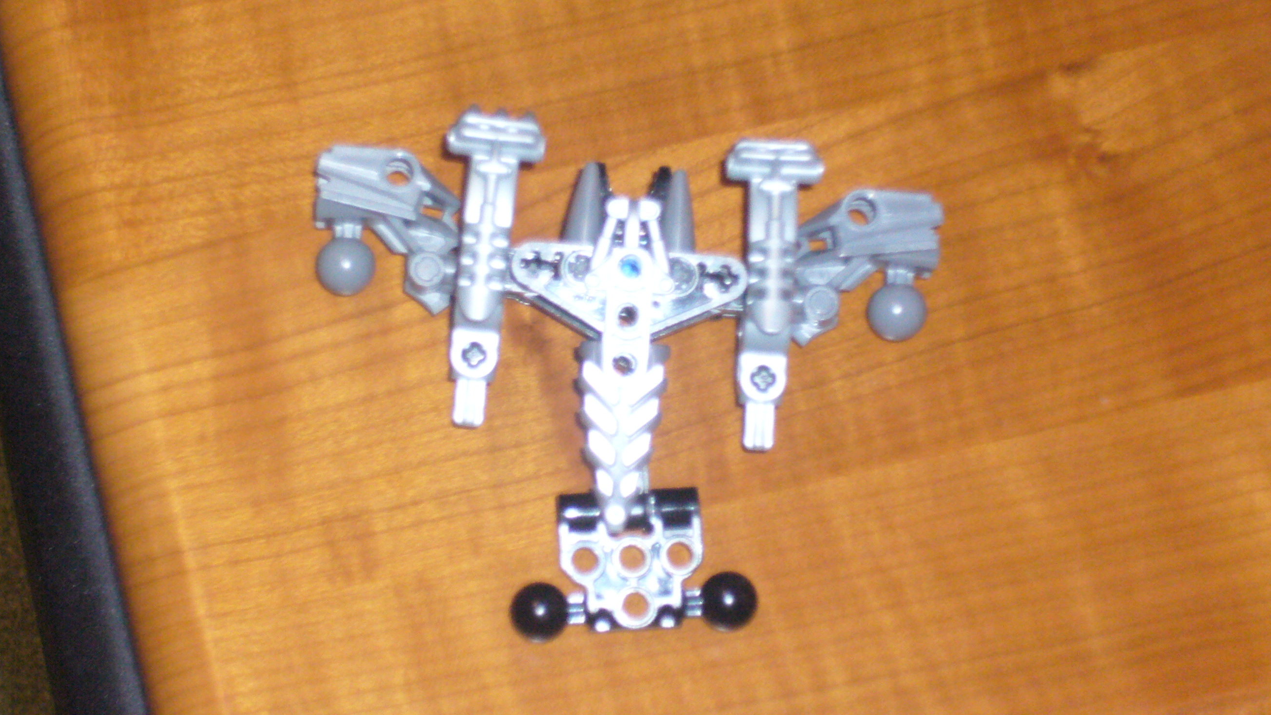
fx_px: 4145
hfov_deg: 17.4
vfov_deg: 9.9
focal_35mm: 123
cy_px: 360
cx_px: 599
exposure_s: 1/60
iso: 400
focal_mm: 17.4
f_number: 5
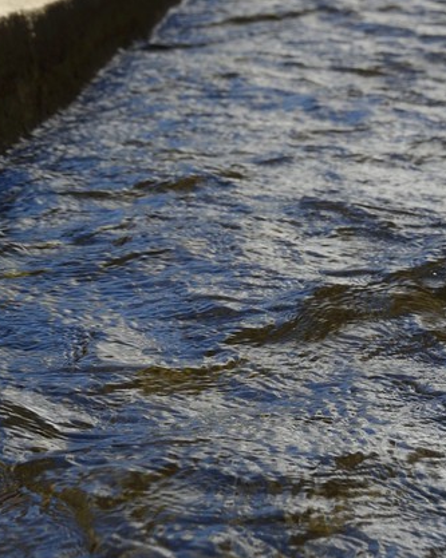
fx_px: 2973
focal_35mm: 180
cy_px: -415
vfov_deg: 10.2
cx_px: -183
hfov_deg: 8.4
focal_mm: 50
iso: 200
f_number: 10
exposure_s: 1/250
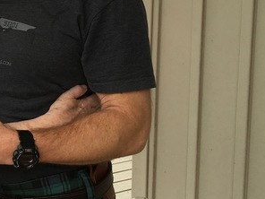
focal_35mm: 89
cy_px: 61
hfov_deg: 20.9
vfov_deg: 16.5
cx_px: -32
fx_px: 681
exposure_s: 1/120
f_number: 2.2
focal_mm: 4.15
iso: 32
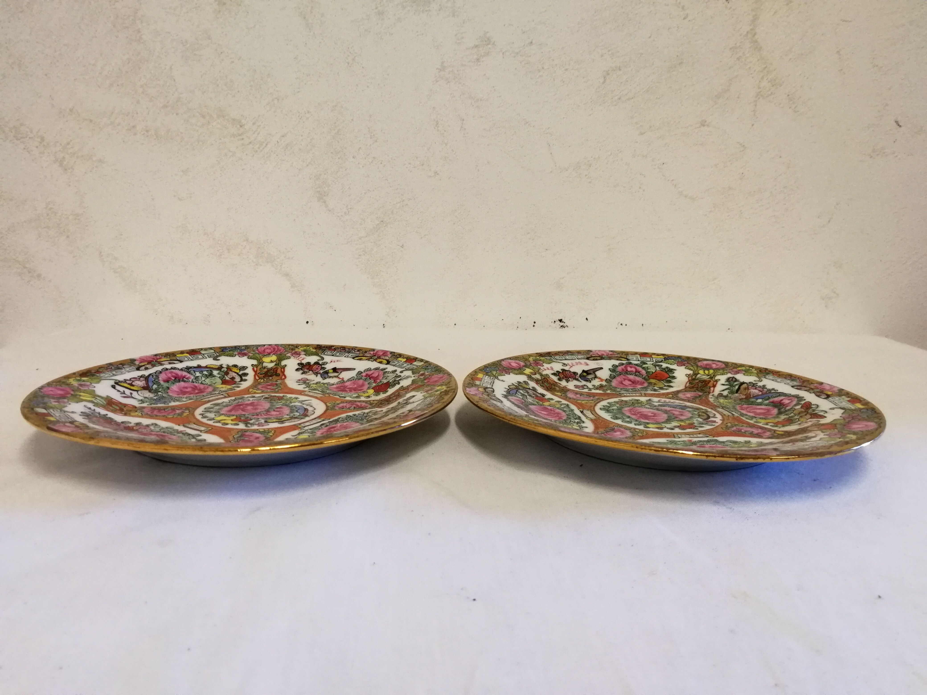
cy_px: 348
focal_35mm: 24
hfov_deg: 71.6
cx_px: 464
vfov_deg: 56.8
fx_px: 643
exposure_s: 1/50
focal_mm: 2.38
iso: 80
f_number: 2.2
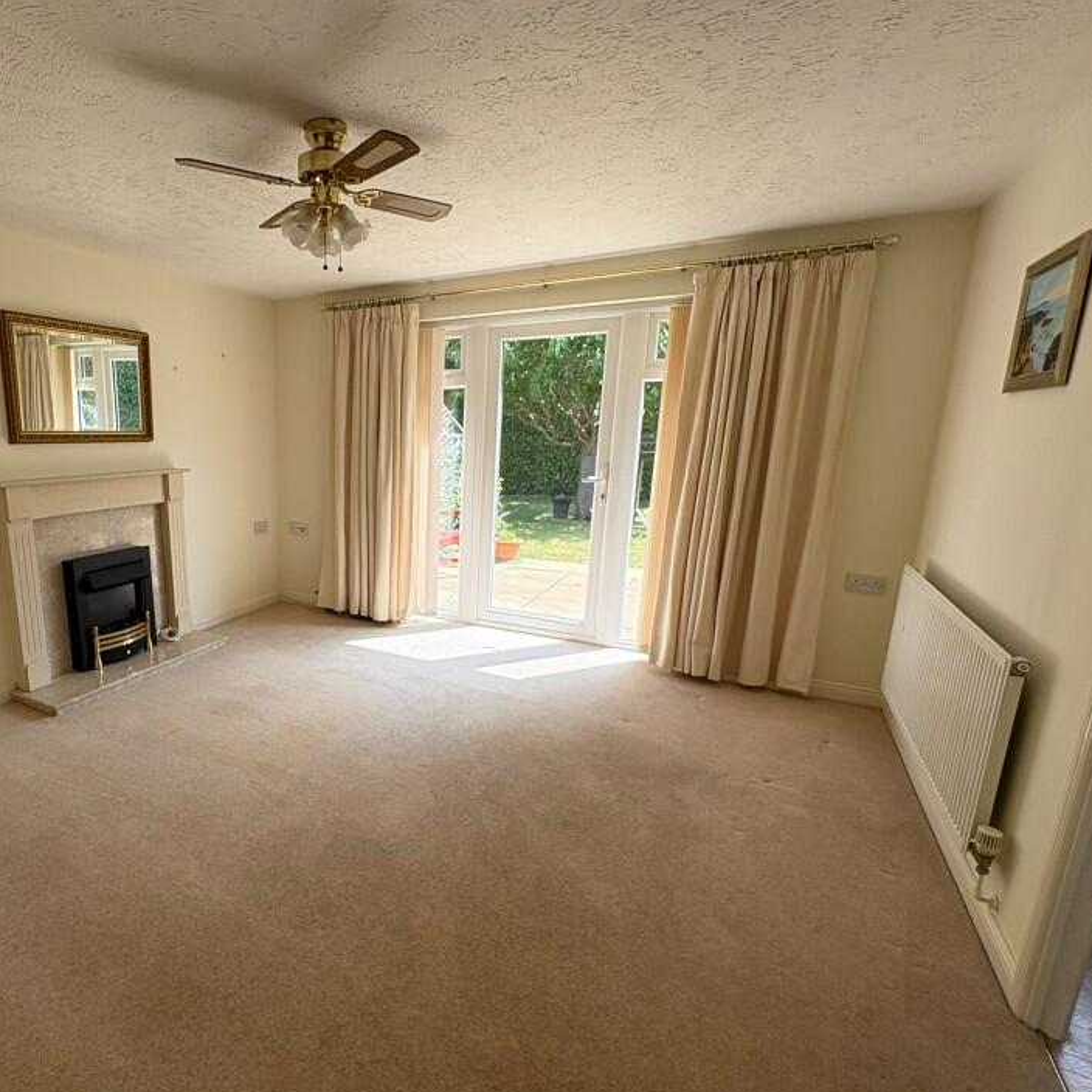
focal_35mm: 18
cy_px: 568
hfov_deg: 77.6
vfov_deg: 80.7
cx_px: 346
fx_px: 642
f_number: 2.2
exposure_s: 1/266
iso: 40
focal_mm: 2.22
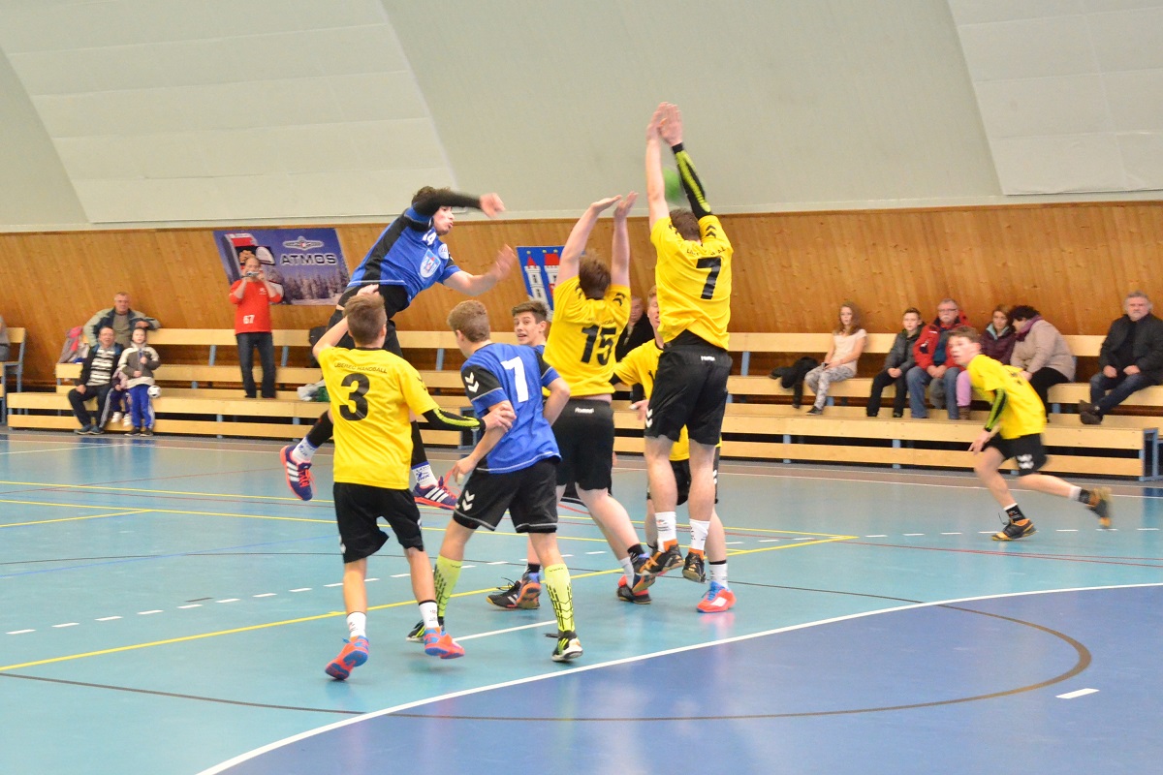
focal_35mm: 63
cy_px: 388
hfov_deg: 31.9
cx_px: 582
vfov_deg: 21.6
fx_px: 2035
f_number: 5.6
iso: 4500
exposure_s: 1/125
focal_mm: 42
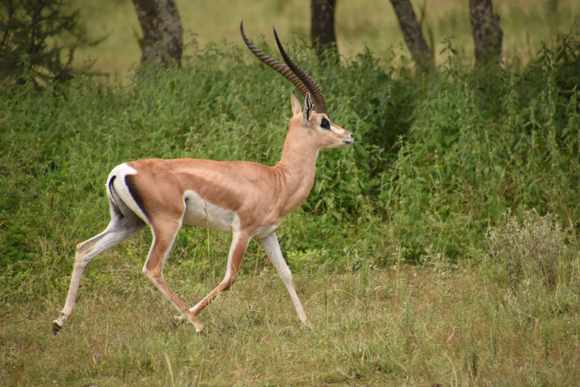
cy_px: 194
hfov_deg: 4.6
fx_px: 7250
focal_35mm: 450
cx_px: 290
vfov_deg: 3.1
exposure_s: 1/2500
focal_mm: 300
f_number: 6.3
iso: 800
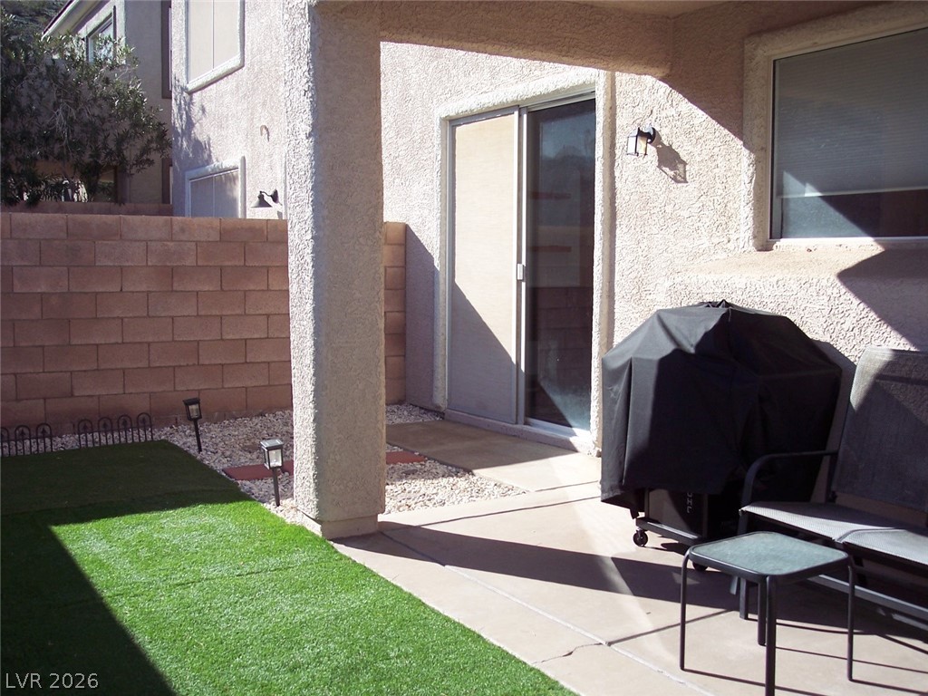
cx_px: 464
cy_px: 348
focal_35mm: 39
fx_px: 1046
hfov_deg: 47.9
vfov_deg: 36.8
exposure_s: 1/500
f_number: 3.4
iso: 100
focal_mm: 8
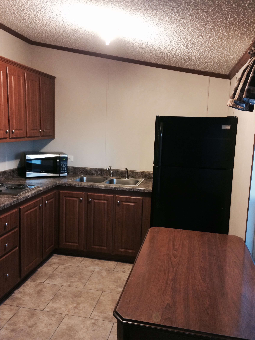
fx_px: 295
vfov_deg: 60.0
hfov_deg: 46.8
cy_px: 171
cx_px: 124
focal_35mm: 30
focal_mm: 4.15
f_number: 2.2
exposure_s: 1/15
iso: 250
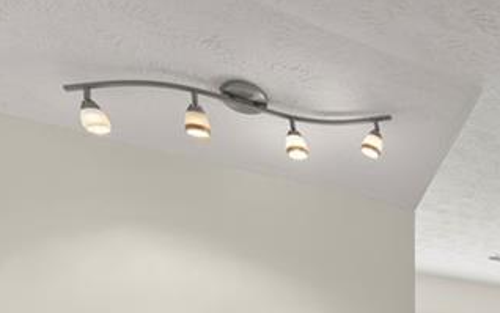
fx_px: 627
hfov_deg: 26.8
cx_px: 789
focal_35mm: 46
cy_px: 410
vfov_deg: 24.4
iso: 640
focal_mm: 14
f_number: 7.1
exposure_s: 1/6
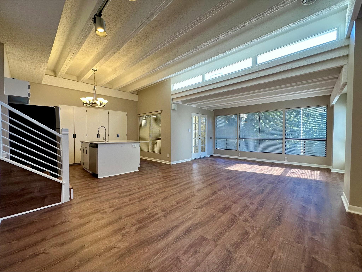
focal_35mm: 14
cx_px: 181
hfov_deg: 102.1
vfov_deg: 85.7
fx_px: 146
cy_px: 136
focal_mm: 2.22
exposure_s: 1/120
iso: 160
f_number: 2.2
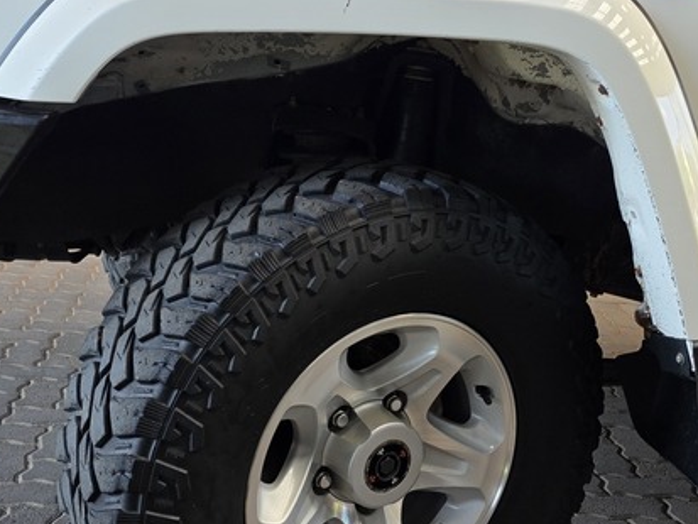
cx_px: 353
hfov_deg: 33.8
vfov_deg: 25.7
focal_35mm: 57
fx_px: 1150
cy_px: 254
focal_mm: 6.25
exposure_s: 1/180
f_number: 1.7
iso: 50
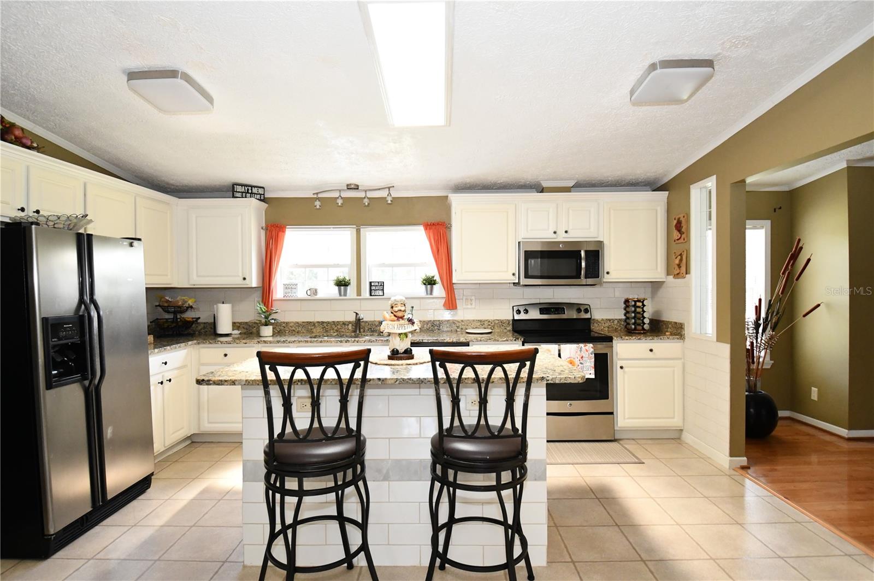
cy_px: 290
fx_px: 437
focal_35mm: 18
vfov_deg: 67.3
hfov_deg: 90.0
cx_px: 437
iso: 2200
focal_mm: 12
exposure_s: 1/250
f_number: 4
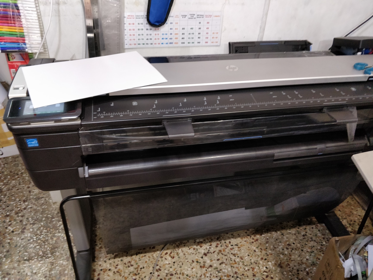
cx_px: 186
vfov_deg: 56.8
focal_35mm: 24
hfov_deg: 71.6
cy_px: 140
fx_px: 259
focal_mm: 4.1
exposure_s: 1/33
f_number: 1.7
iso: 1000
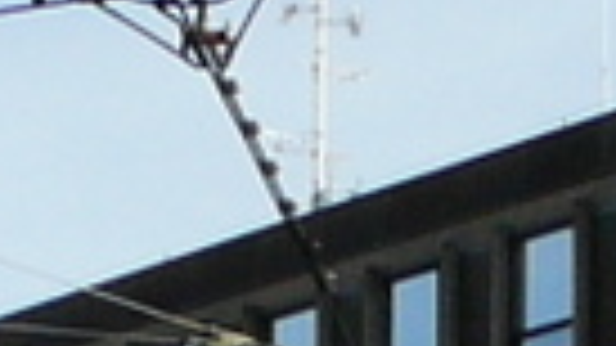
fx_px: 4017
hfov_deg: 8.1
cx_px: 1434
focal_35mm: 246
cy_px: 1505
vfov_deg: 4.4
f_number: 5.6
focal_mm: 5
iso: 100
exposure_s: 1/400
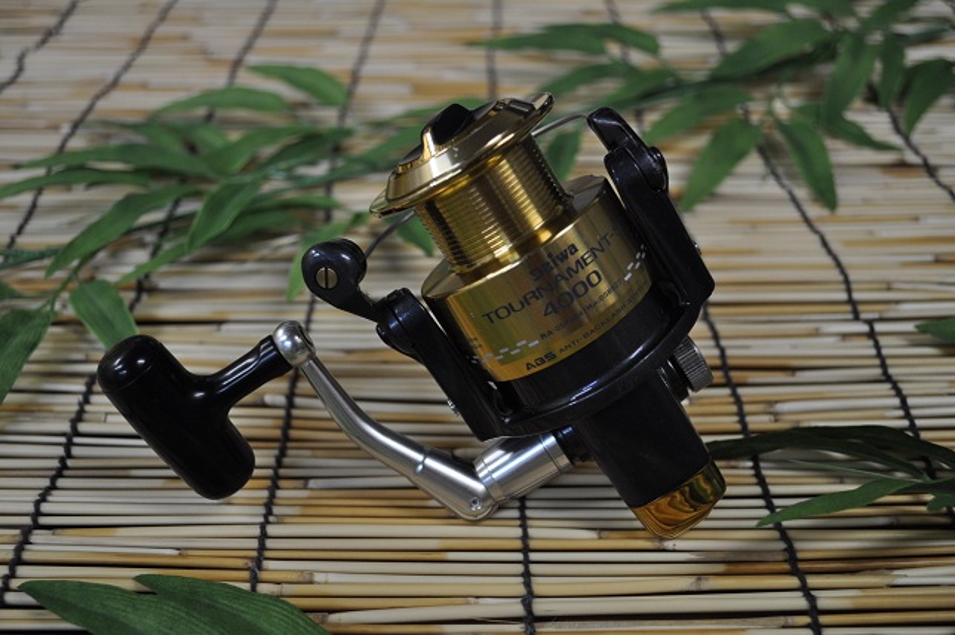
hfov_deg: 45.0
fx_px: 1153
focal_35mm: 44
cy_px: 318
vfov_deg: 30.8
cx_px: 478
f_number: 4.5
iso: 640
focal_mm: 29
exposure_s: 1/60
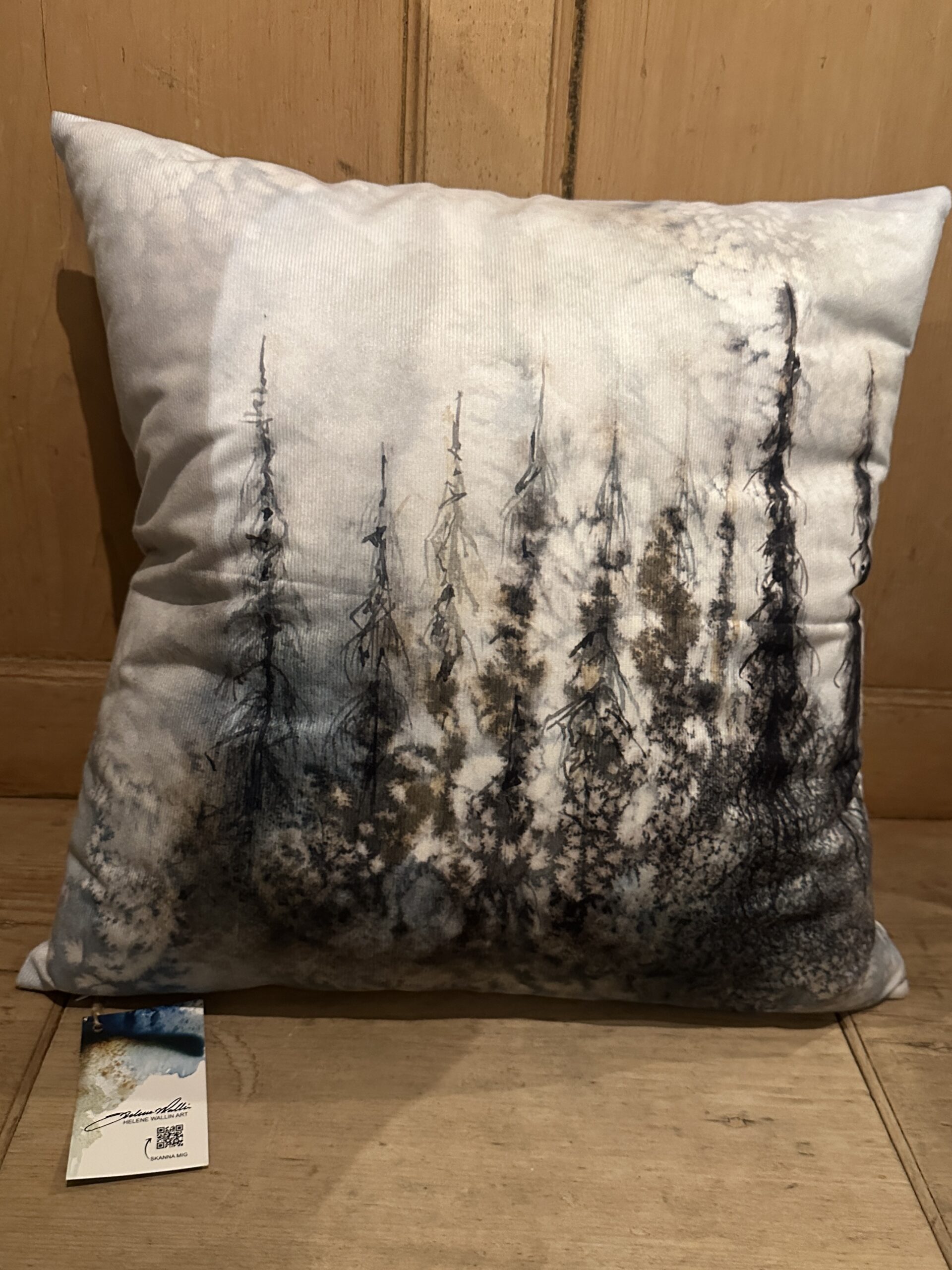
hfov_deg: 56.8
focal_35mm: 24
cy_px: 635
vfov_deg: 71.6
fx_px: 880
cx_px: 476
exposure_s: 1/33
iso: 640
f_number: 1.78
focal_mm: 6.86
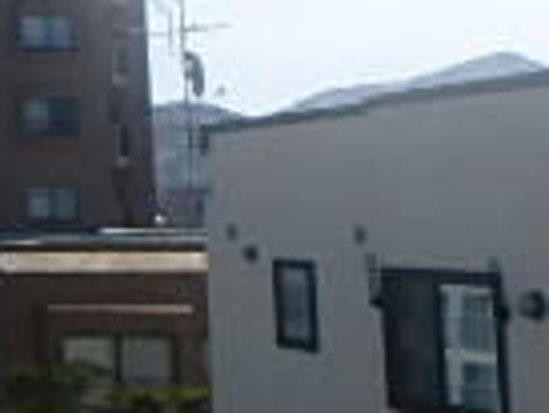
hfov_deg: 16.2
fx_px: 1556
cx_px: -497
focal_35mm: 98
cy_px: 60
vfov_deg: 15.0
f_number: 6
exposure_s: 1/500
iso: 125
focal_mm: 3.7
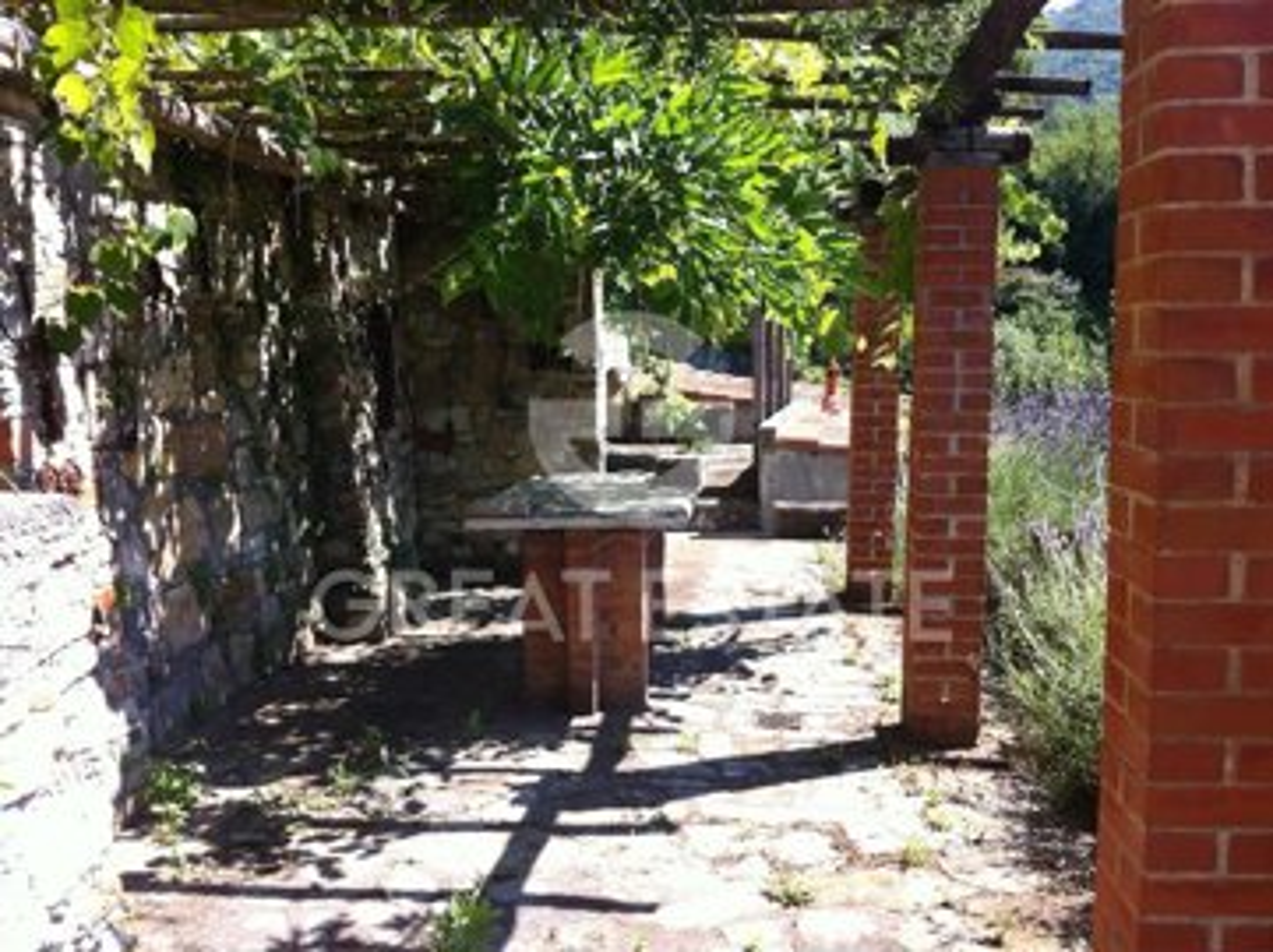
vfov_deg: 40.6
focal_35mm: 35
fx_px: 1286
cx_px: 636
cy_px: 476
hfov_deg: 52.7
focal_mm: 3.85
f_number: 2.8
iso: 80
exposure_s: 1/397
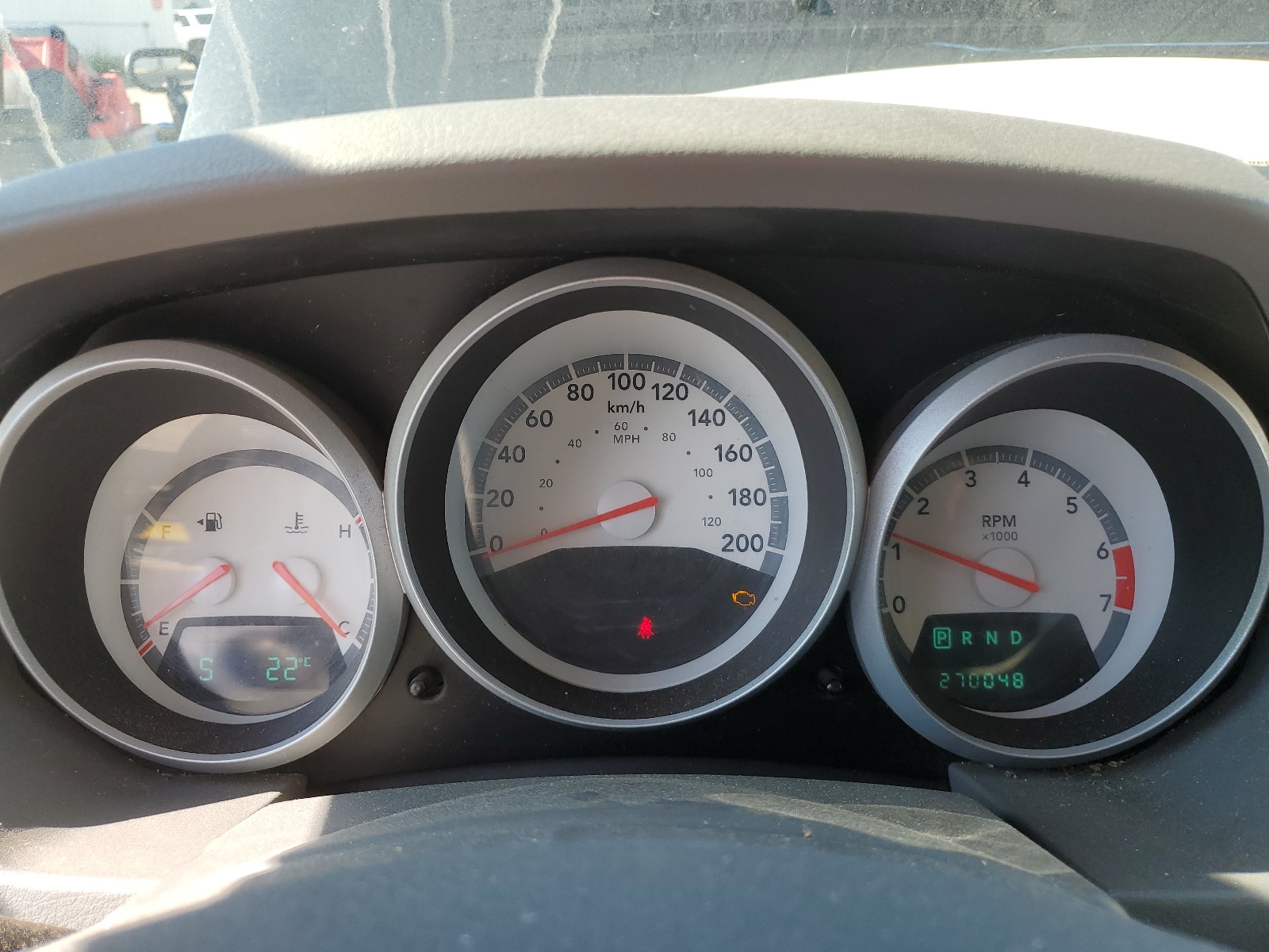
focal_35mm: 26
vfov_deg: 53.1
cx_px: 634
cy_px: 476
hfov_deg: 67.3
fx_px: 953
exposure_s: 1/455
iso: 50
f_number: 1.5
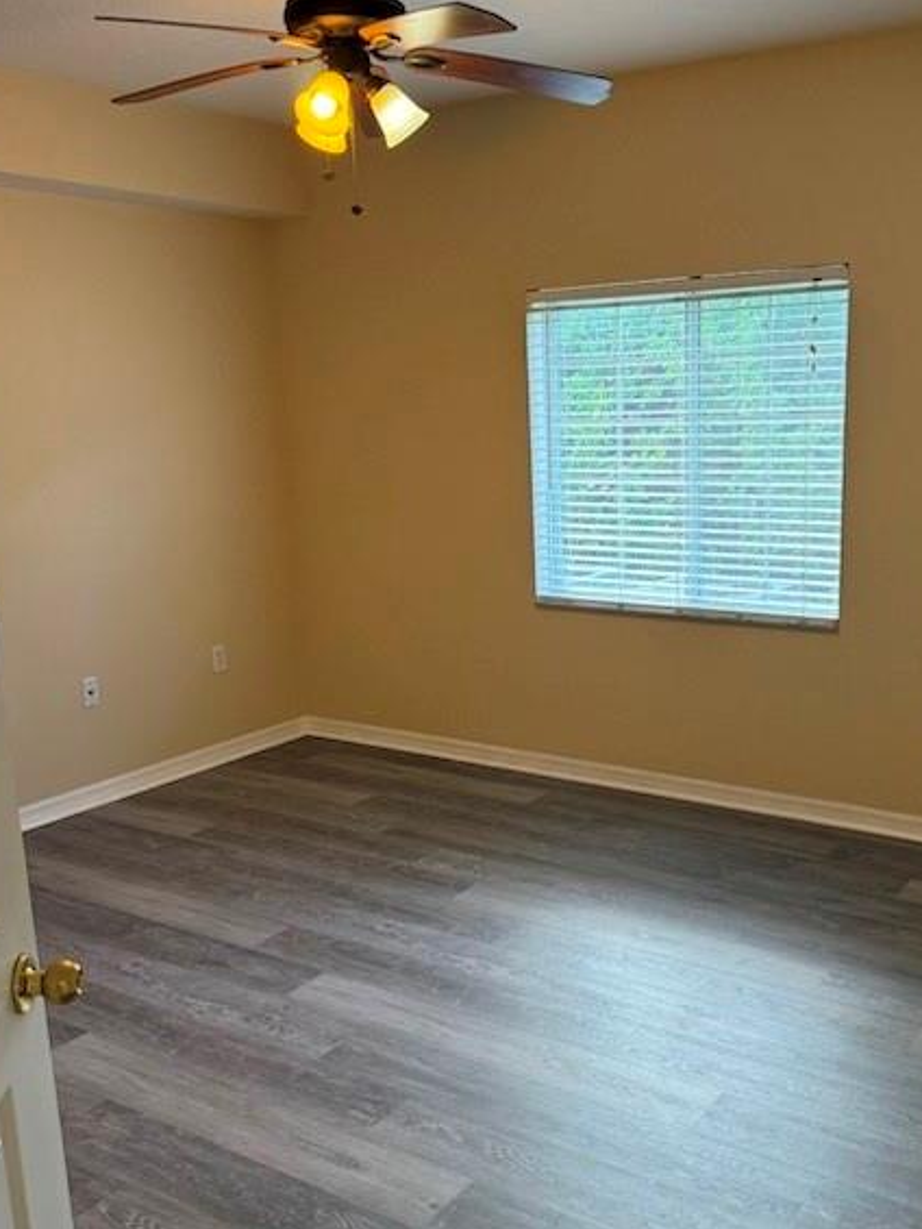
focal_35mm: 34
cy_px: 657
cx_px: 587
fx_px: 1207
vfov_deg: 53.9
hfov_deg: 41.4
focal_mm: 6.76
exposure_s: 1/139
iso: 200
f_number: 1.78
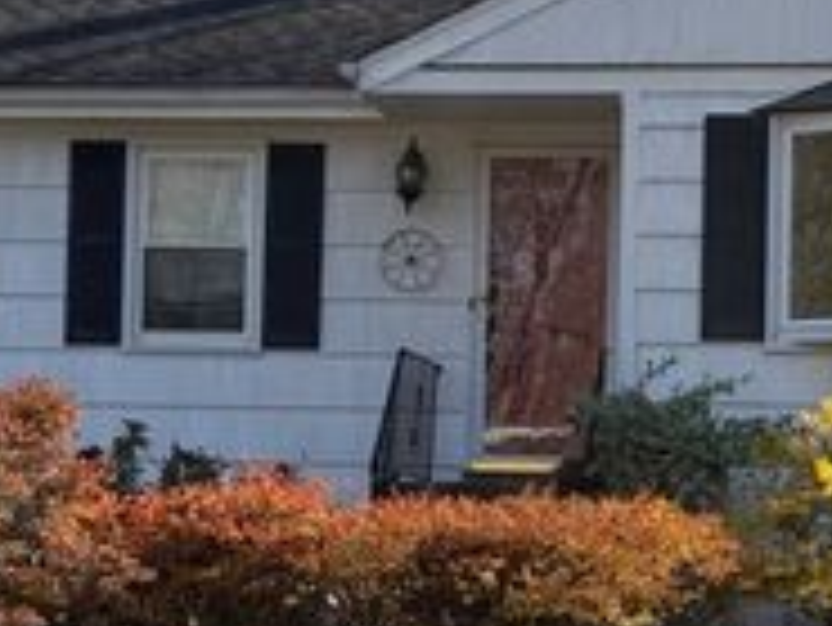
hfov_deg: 12.8
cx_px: 351
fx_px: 3704
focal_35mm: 154
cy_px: 327
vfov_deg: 9.6
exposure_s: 1/1264
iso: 80
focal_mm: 6.76
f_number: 1.78
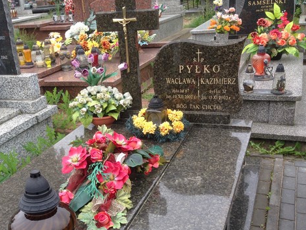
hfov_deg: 41.6
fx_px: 398
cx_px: 107
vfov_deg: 32.1
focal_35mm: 45
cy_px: 140
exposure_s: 1/497
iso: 50
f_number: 2.4
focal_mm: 4.12
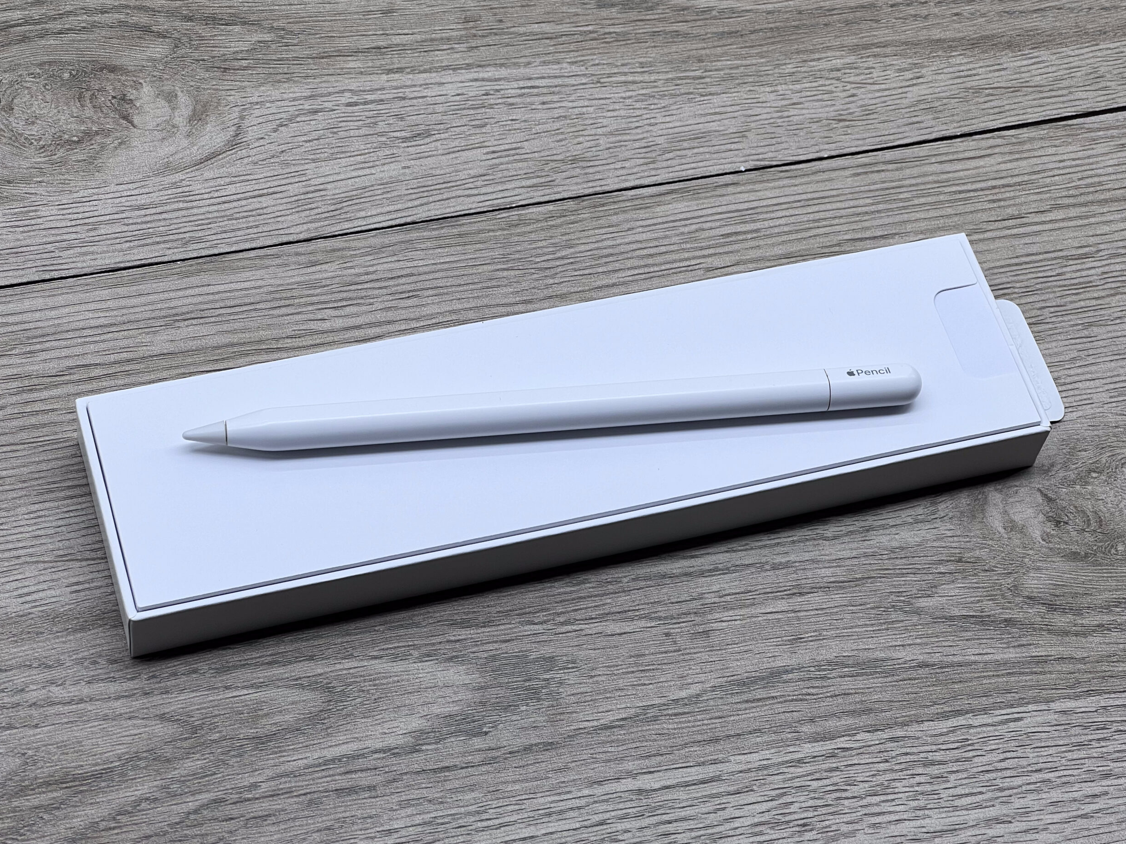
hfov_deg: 24.4
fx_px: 2602
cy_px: 409
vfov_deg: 18.4
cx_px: 584
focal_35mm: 80
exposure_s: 1/113
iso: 32
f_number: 2.8
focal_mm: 9
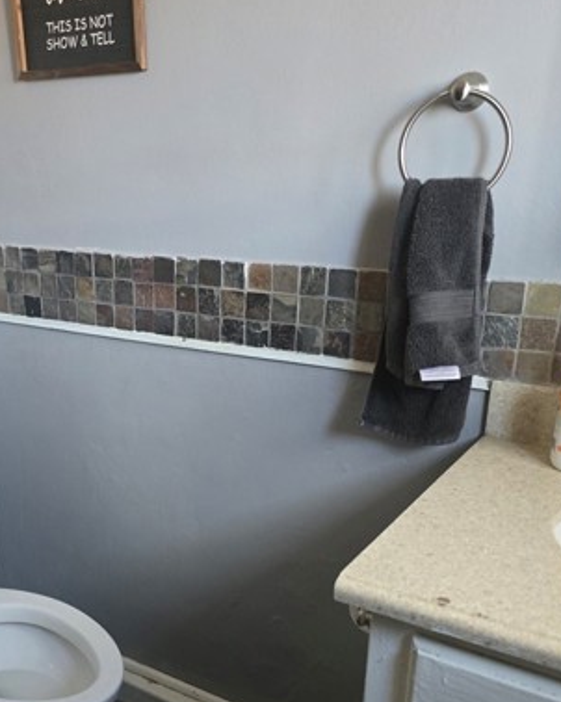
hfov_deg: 38.5
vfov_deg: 47.3
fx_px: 789
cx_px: 169
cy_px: 455
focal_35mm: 38
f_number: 1.7
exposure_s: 1/60
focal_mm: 6.3
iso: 640
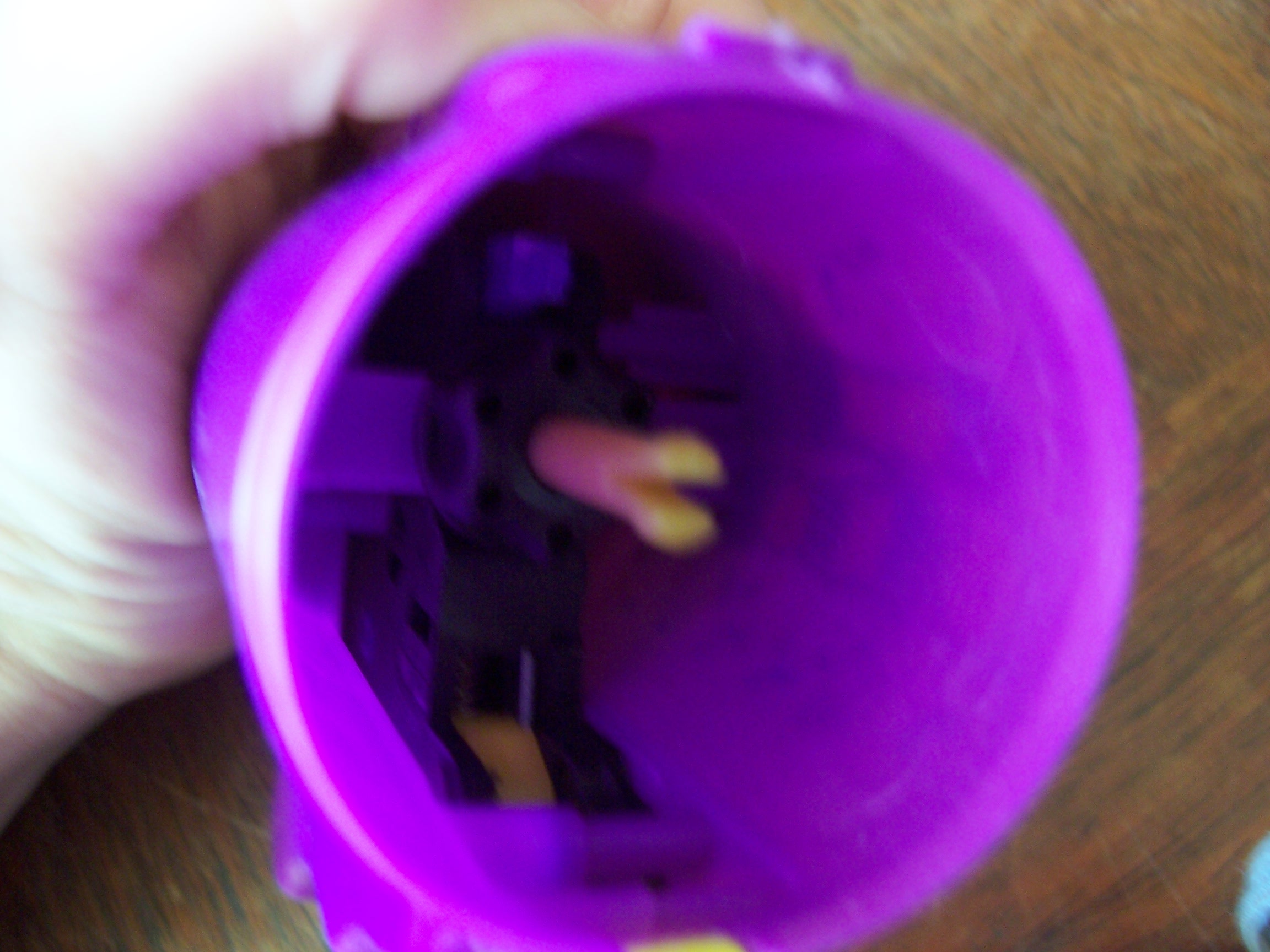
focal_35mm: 34
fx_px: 1247
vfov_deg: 41.8
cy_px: 476
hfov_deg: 54.0
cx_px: 635
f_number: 2.7
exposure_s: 1/8
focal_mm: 5.6
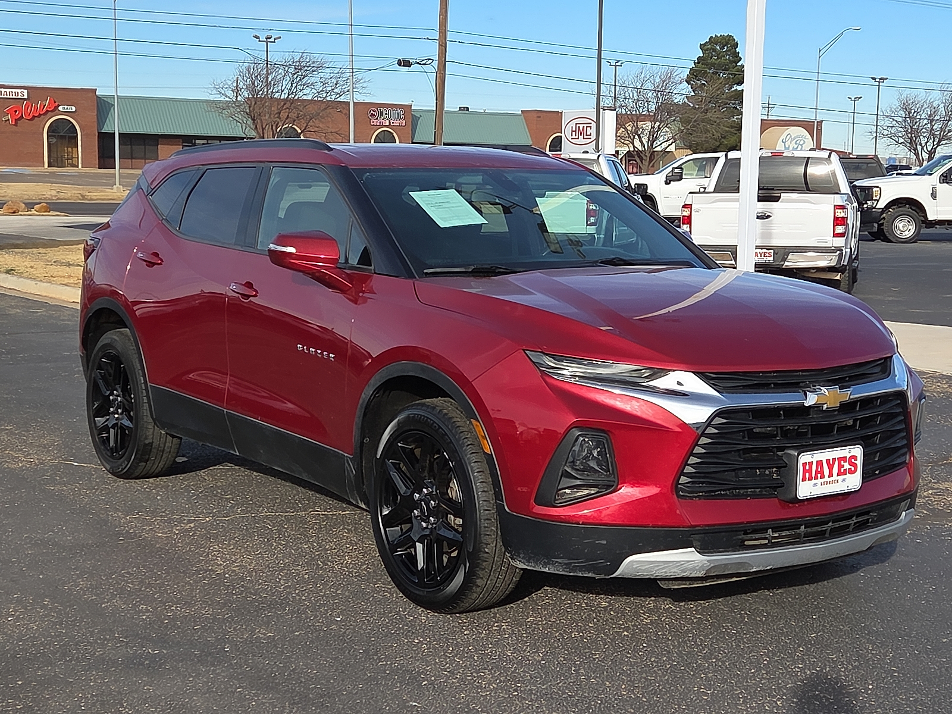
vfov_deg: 25.7
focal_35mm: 57
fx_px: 1568
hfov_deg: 33.8
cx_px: 476
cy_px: 357
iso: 76
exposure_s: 1/5000
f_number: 1.8
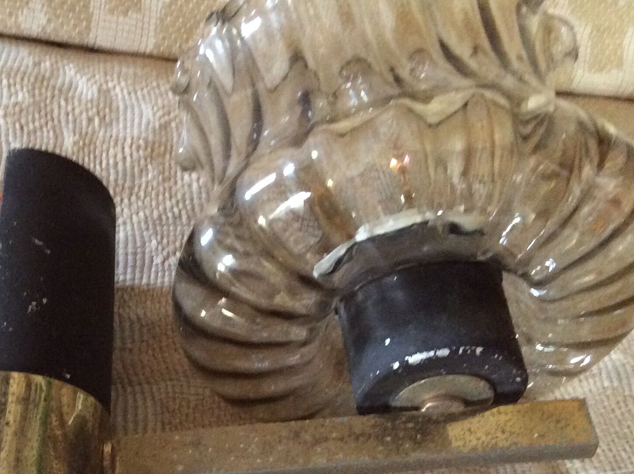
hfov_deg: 33.6
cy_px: 341
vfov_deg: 25.4
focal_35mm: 57
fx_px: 1043
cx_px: 217
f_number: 2.4
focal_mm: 3.3
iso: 250
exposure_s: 1/25
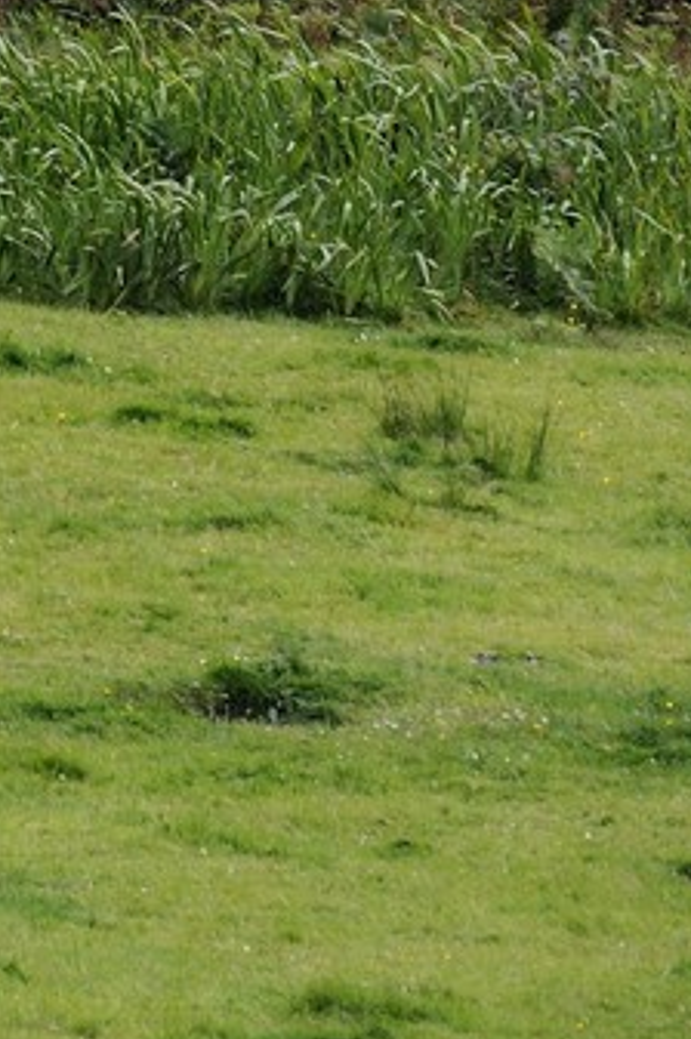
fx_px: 27406
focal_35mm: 950
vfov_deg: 2.2
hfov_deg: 1.4
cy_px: -1298
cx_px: -784
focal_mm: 200
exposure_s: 1/200
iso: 400
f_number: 7.1
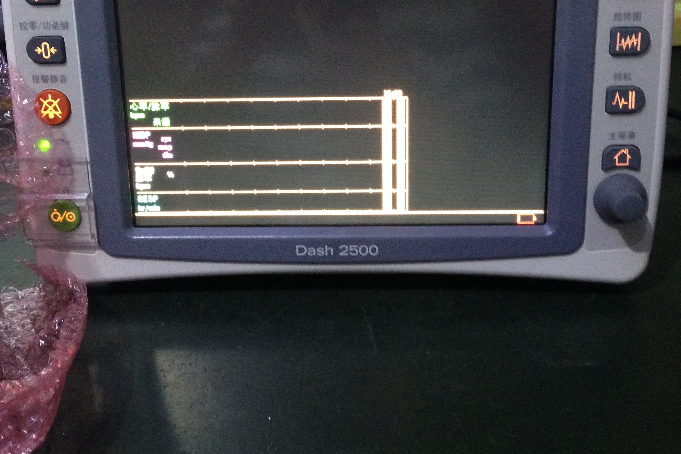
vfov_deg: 29.2
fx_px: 870
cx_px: 342
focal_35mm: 46
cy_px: 196
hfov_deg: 42.7
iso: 400
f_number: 2.4
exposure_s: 1/17
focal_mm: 4.12
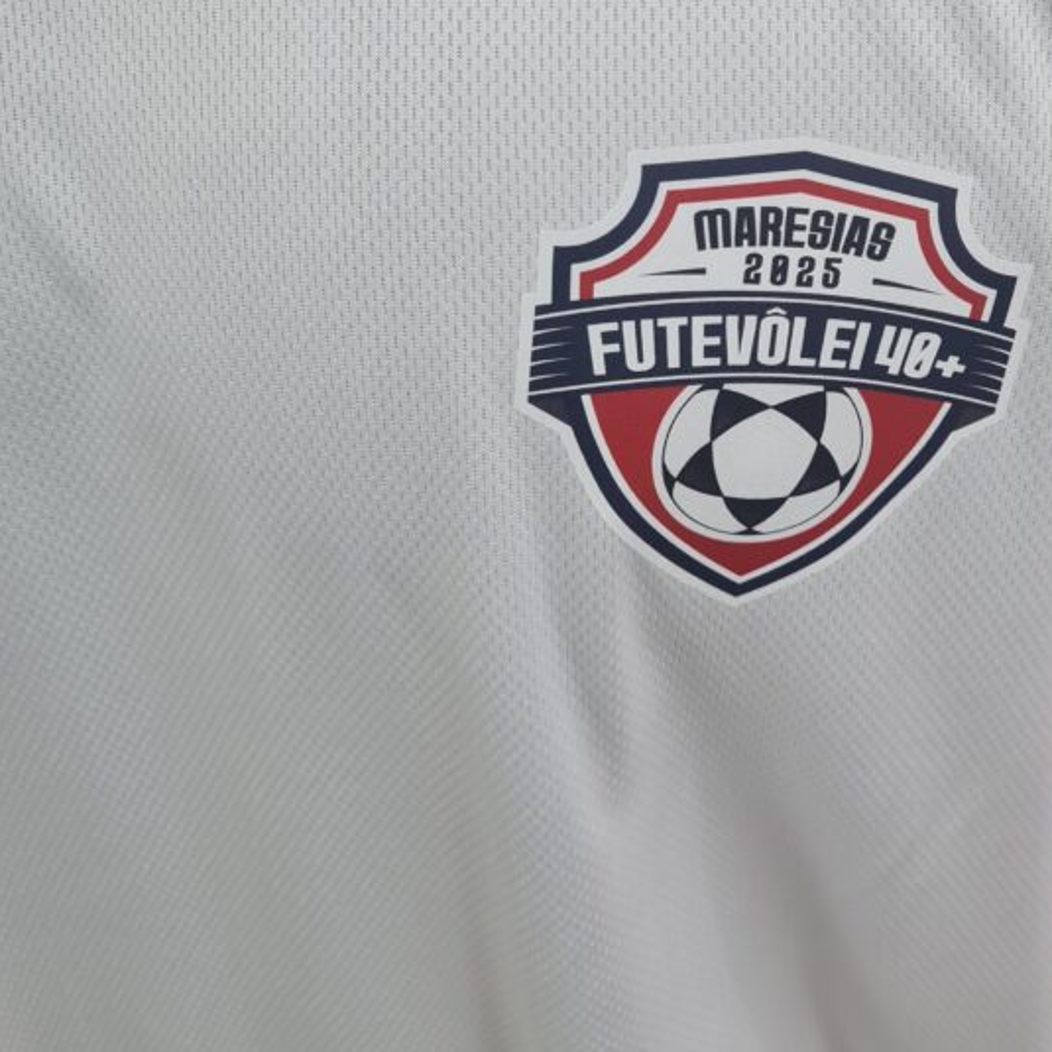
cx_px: 733
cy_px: 175
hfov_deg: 37.8
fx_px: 1513
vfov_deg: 36.7
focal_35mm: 44
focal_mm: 5.4
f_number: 1.8
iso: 320
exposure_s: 1/120
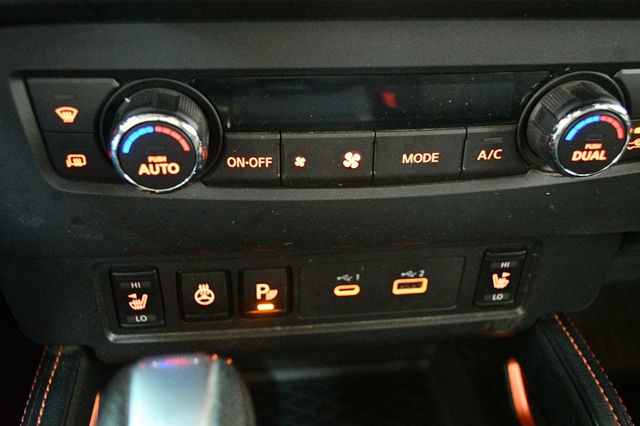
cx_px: 320
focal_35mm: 36
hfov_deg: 53.2
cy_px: 213
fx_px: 640
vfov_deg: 36.8
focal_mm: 24
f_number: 4
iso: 12800
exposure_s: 1/13
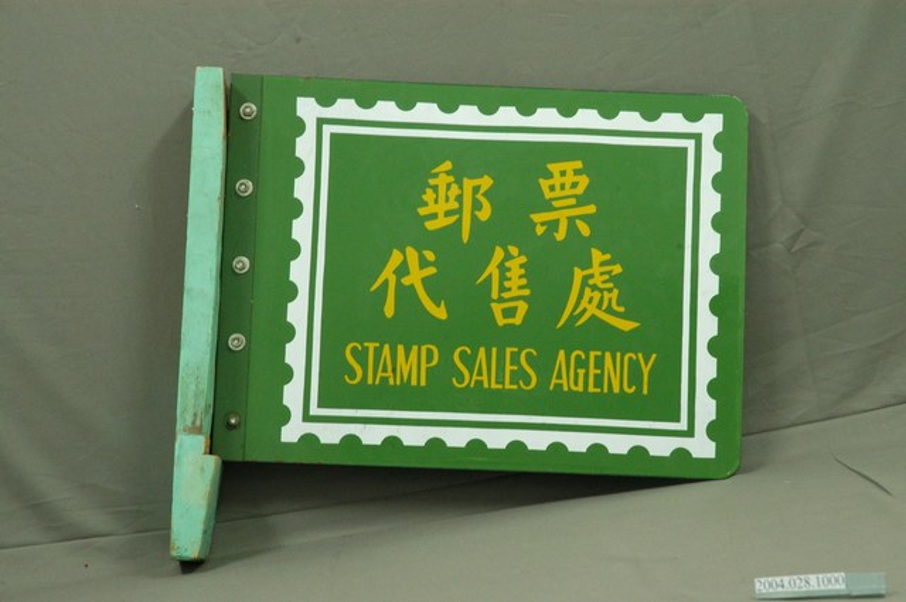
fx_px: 2639
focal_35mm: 105
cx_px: 453
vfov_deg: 13.0
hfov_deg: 19.5
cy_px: 301
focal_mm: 70
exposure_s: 1/8
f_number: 8
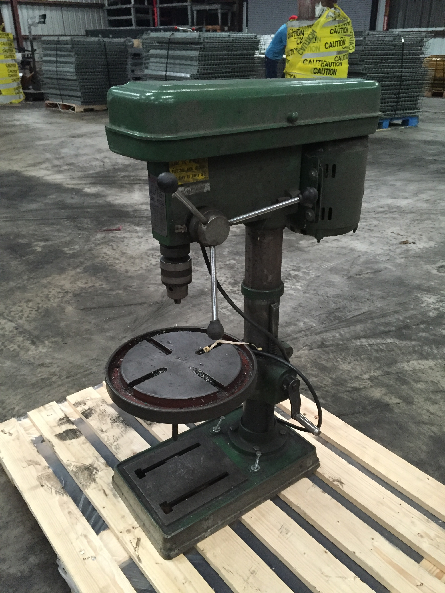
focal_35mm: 29
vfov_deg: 61.7
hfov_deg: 48.2
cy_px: 296
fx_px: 497
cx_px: 222
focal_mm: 4.15
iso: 250
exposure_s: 1/30
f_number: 2.2
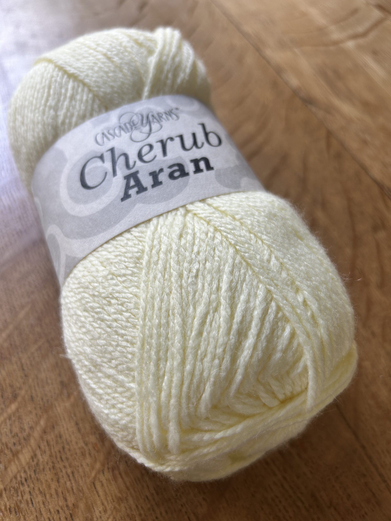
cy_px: 260
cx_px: 196
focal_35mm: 26
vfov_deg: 67.3
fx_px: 392
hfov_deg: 53.1
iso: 80
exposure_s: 1/121
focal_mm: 5.7
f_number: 1.5
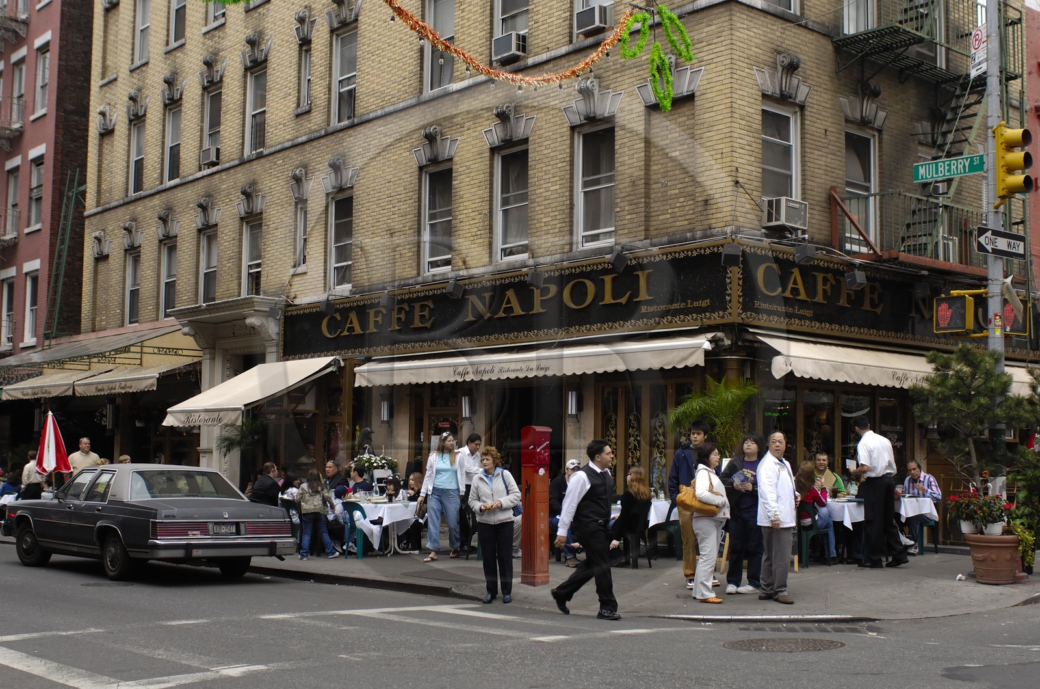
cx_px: 520
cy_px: 344
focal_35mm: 42
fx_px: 1211
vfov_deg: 31.7
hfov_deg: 46.5
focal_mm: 28
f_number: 4.2
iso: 100
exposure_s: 1/125
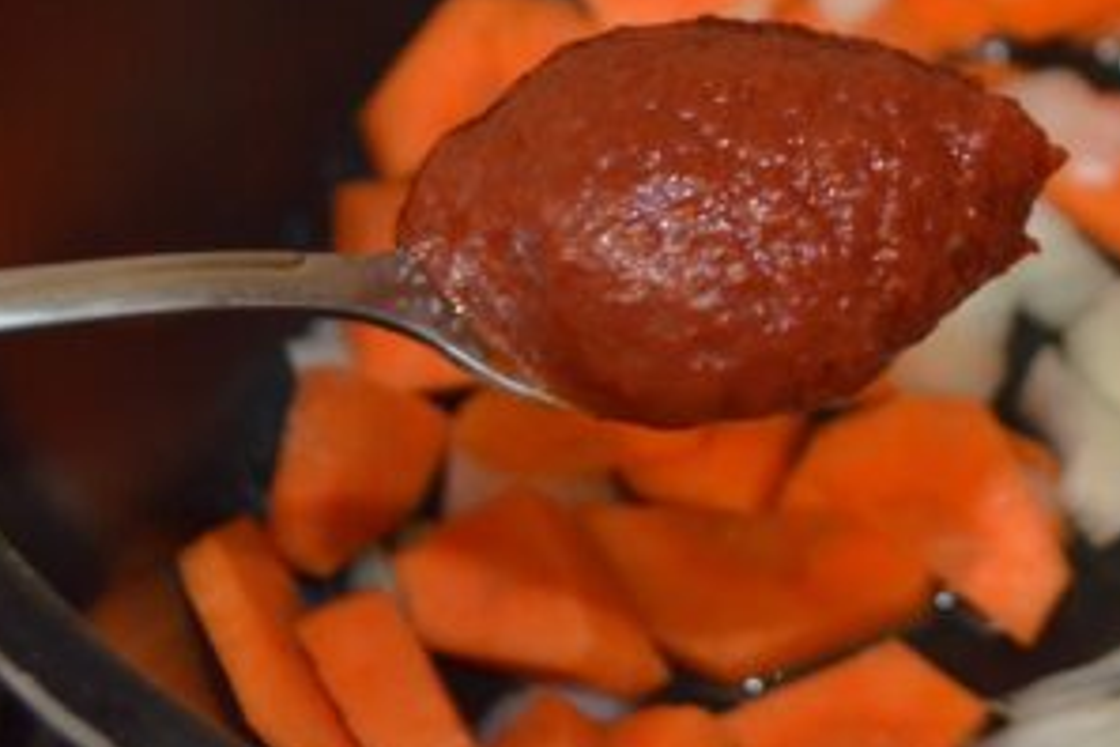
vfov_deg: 12.1
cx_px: 1173
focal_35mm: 113
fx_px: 3515
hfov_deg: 17.6
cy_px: 202
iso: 800
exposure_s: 1/30
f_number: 4.8
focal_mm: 32
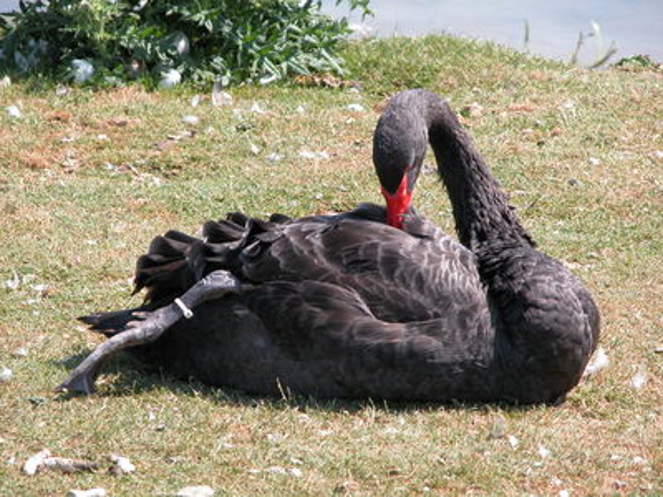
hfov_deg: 7.4
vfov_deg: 5.6
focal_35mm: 266
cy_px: 248
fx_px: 5095
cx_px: 332
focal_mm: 67.7
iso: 100
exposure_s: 1/235
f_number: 4.7
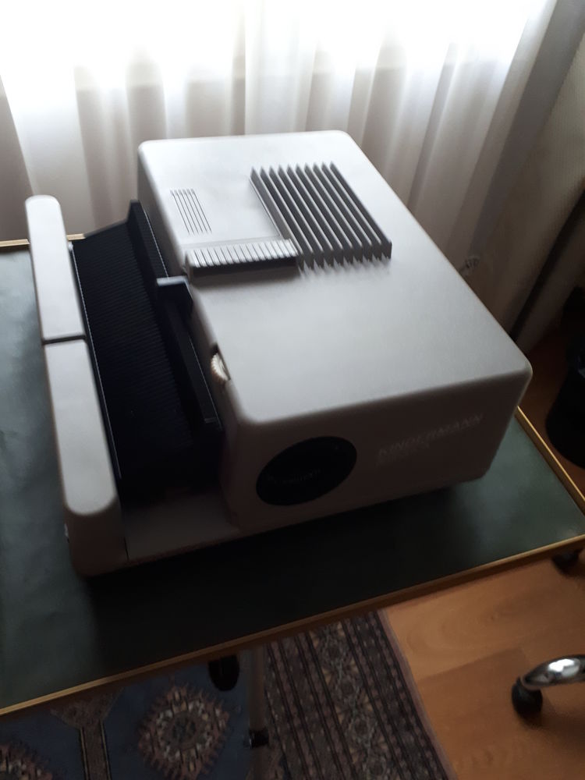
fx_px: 608
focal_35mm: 27
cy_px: 390
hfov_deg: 51.4
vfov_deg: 65.3
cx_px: 292
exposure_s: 1/17
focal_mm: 3.6
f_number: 1.9
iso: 250
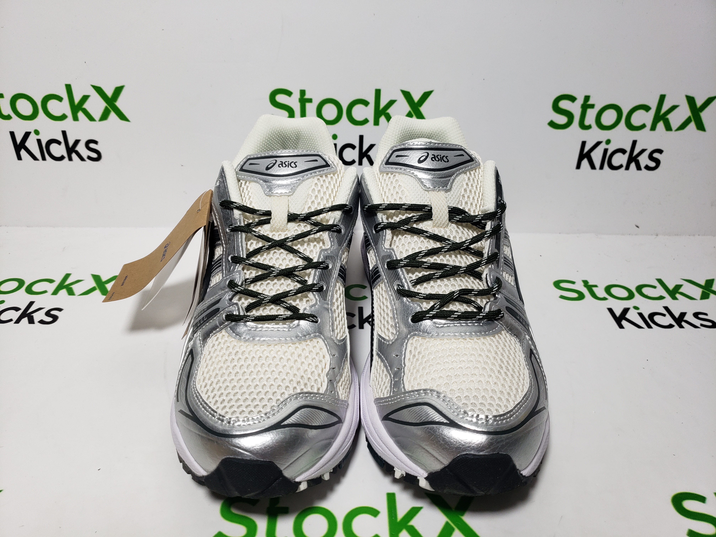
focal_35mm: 26
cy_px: 268
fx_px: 538
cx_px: 358
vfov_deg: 53.1
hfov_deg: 67.3
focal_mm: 4.3
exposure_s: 1/529
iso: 50
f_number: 1.5
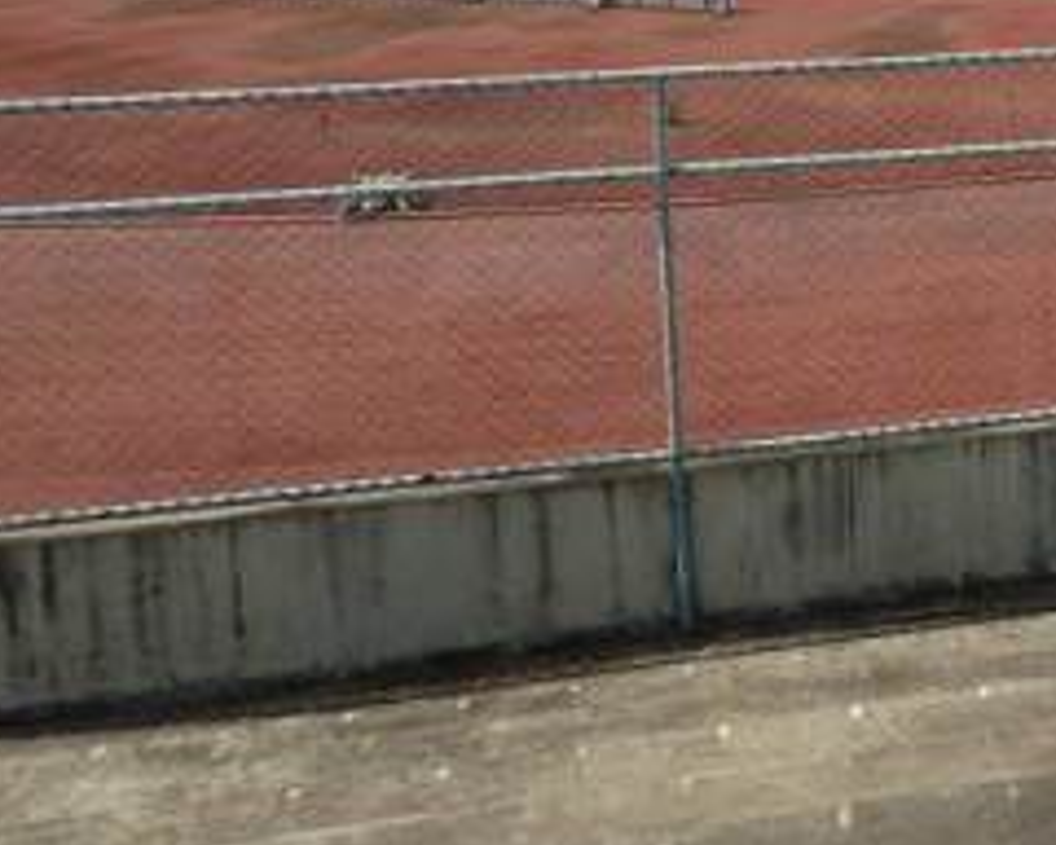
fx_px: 1906
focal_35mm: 61
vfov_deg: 23.8
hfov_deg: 27.1
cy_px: -22
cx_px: 1285
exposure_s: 1/400
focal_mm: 4.1
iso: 80
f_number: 5.6
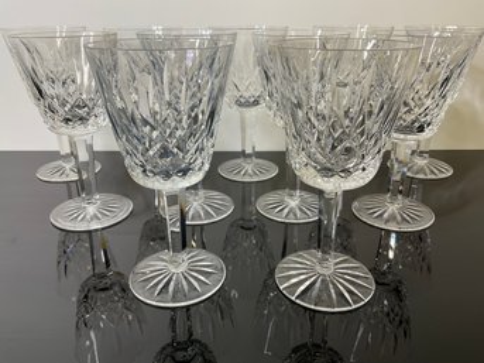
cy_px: 182
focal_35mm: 29
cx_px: 242
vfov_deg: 48.2
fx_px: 405
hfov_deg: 61.7
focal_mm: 3
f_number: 1.8
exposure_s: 1/120
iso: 40
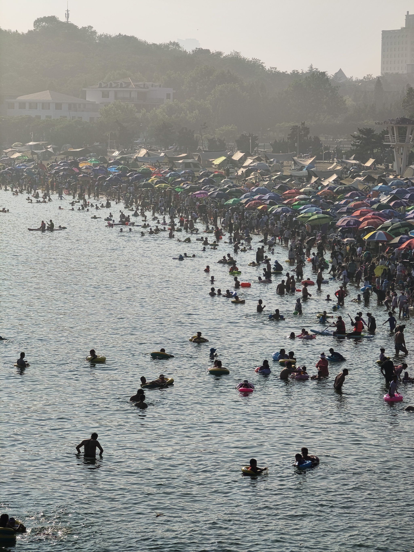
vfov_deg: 16.4
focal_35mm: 120
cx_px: 207
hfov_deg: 12.3
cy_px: 276
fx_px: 1914
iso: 50
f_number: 4.1
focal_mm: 22
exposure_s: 1/769
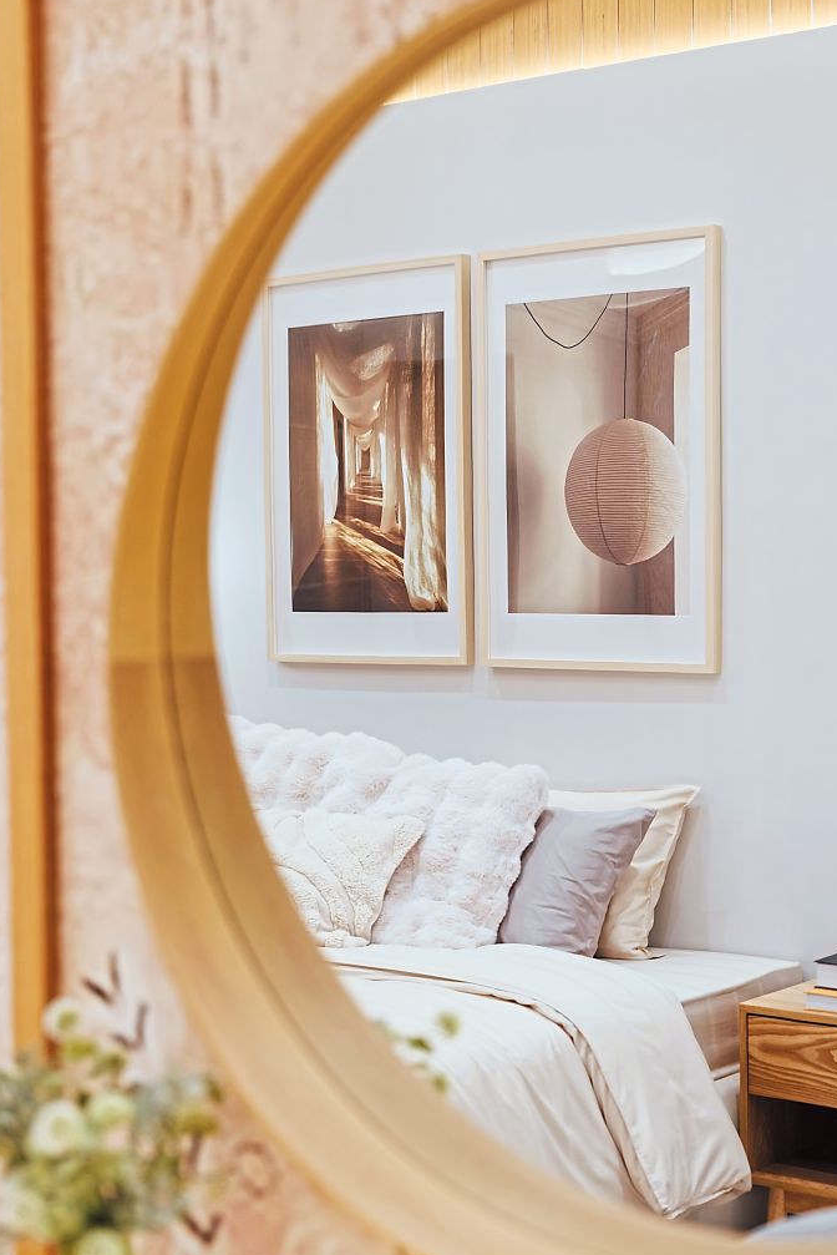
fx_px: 2269
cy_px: 639
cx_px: 381
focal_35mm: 65
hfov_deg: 20.9
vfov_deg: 30.9
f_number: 2.8
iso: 320
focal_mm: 52.9
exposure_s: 1/125
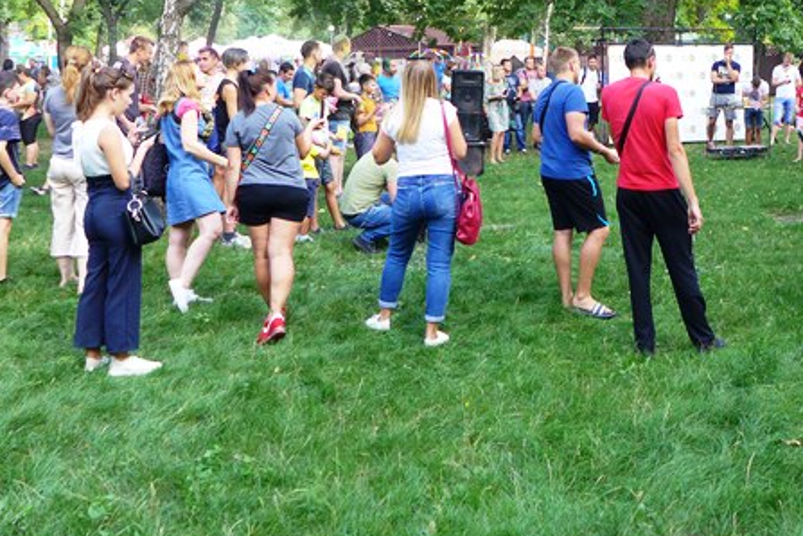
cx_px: 659
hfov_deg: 43.0
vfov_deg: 30.3
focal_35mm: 43
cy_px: 94
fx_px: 959
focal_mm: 4.7
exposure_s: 1/100
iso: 80
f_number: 2
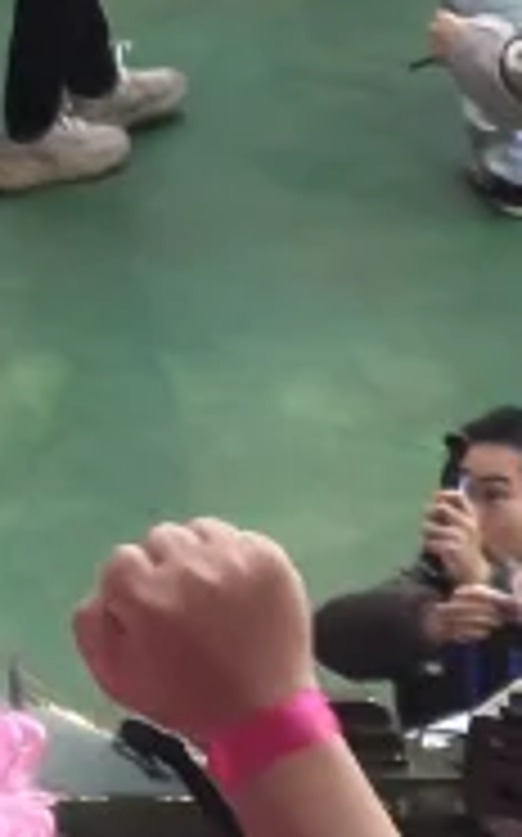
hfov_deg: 1.7
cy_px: -1112
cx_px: 1948
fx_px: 17759
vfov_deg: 2.7
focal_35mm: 779
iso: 1600
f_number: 2.1
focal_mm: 15
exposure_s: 1/641
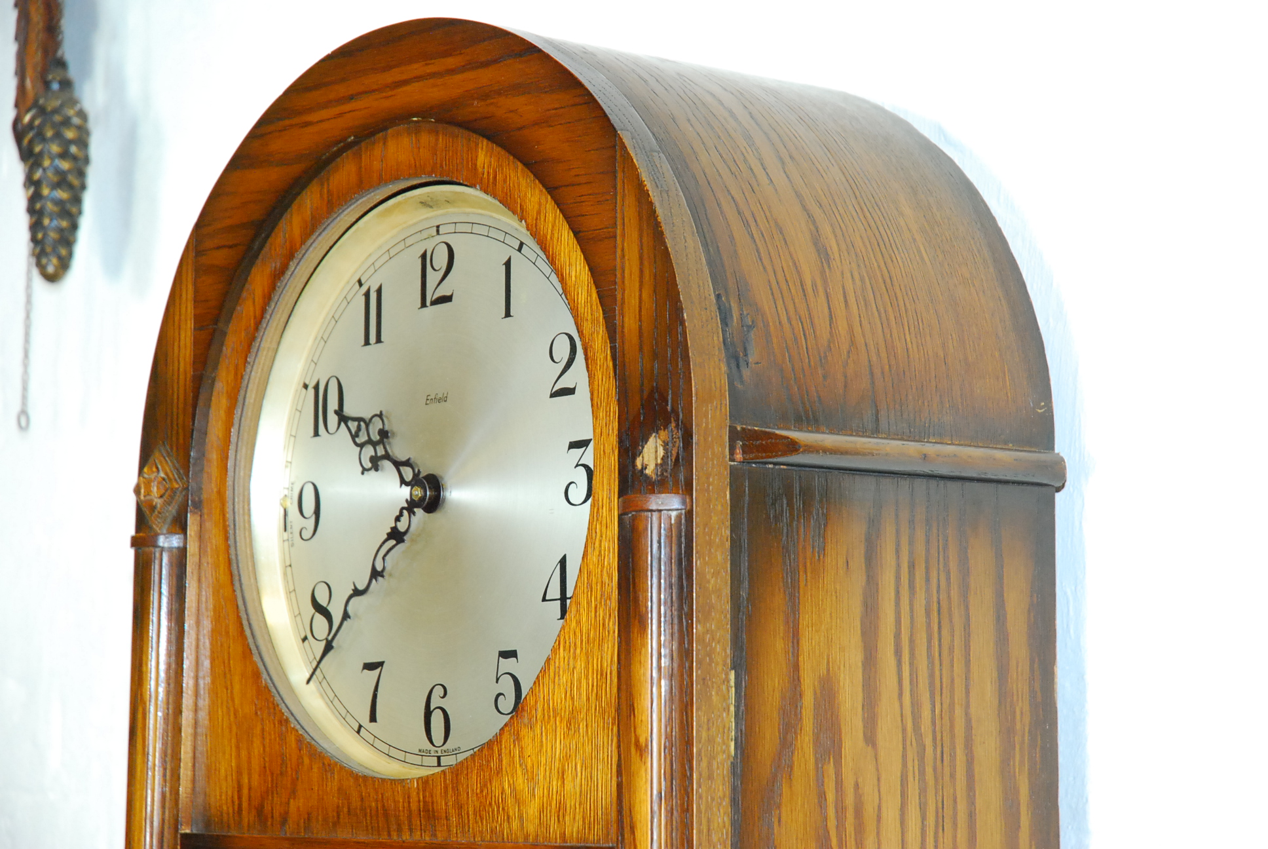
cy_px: 424
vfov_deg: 13.1
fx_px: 3703
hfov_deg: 19.4
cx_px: 634
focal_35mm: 105
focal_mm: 70
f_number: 5.6
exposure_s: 1/60
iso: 1250
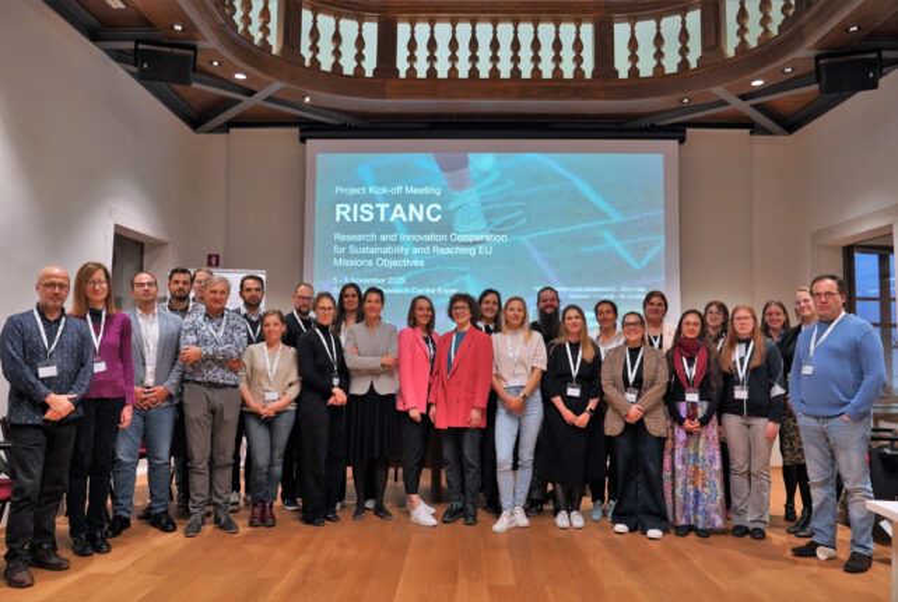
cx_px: 449
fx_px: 624
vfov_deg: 51.4
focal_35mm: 25
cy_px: 301
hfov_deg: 71.4
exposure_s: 1/80
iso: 1600
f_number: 5
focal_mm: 25
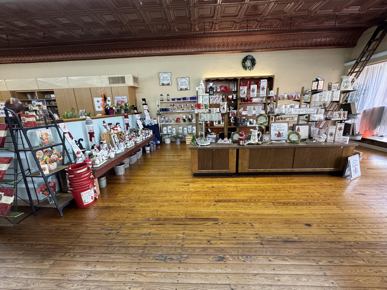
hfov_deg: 102.1
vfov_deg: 85.7
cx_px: 194
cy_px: 145
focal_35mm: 14
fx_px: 157
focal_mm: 2.22
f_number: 2.2
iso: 250
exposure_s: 1/120
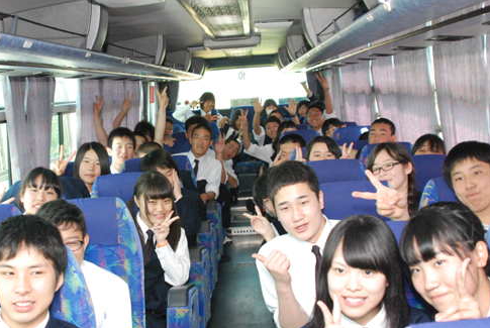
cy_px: 170
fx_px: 709
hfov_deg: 38.0
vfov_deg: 26.1
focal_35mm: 52
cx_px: 201
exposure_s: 1/200
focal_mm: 28
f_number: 4
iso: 1600
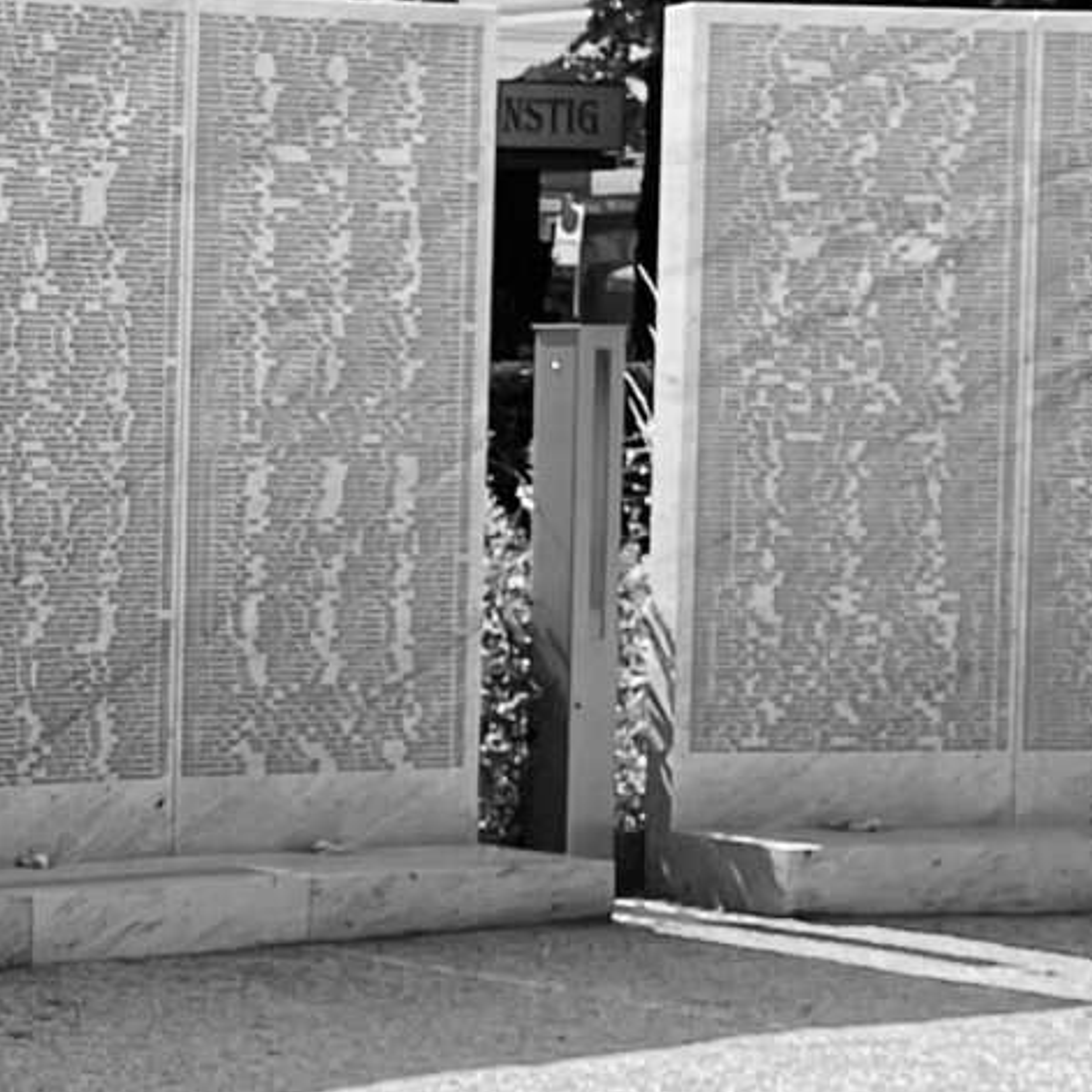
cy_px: 461
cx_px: -1804
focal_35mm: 125
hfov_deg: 11.0
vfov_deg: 14.0
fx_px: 4461
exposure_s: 1/2092
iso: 32
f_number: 1.6
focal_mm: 4.2
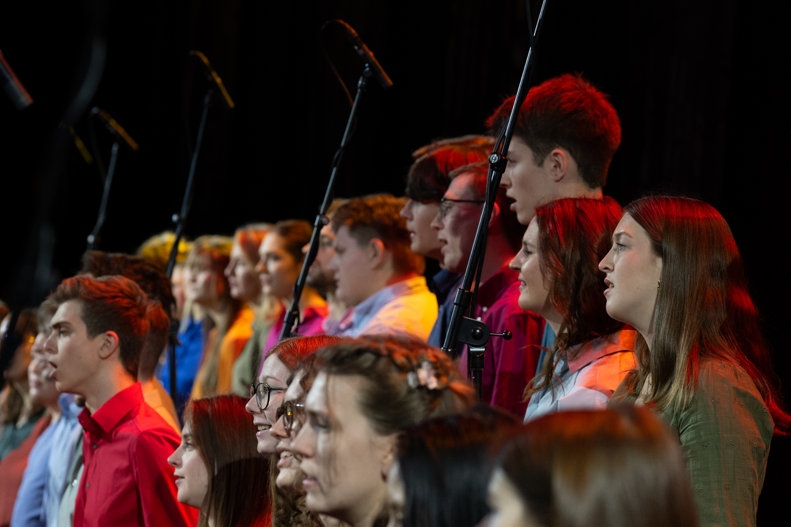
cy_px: 320
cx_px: 502
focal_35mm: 188
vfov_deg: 7.3
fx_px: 4131
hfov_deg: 10.9
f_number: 3.5
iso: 800
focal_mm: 85
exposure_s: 1/160
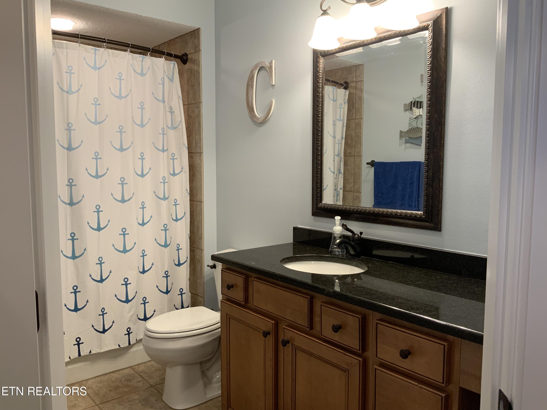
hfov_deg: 61.7
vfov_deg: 48.2
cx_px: 274
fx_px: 458
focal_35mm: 29
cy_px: 205
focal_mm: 3
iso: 100
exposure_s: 1/60
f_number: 1.8
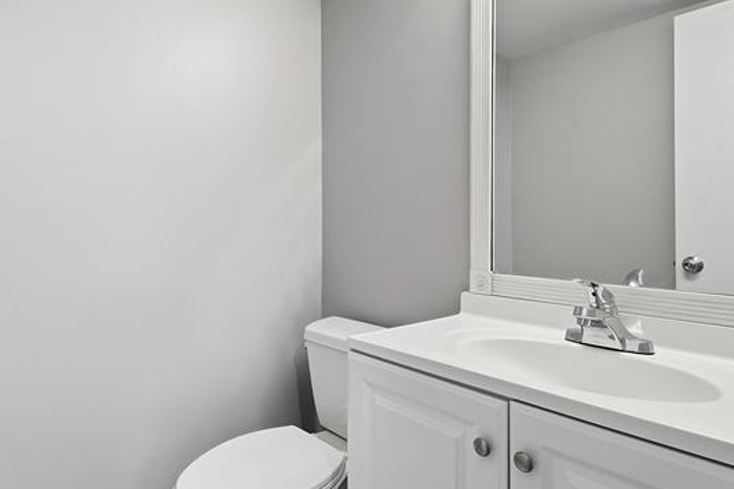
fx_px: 428
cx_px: 296
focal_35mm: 21
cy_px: 221
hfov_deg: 80.3
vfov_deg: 59.4
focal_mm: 14
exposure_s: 1/160
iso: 400
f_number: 9
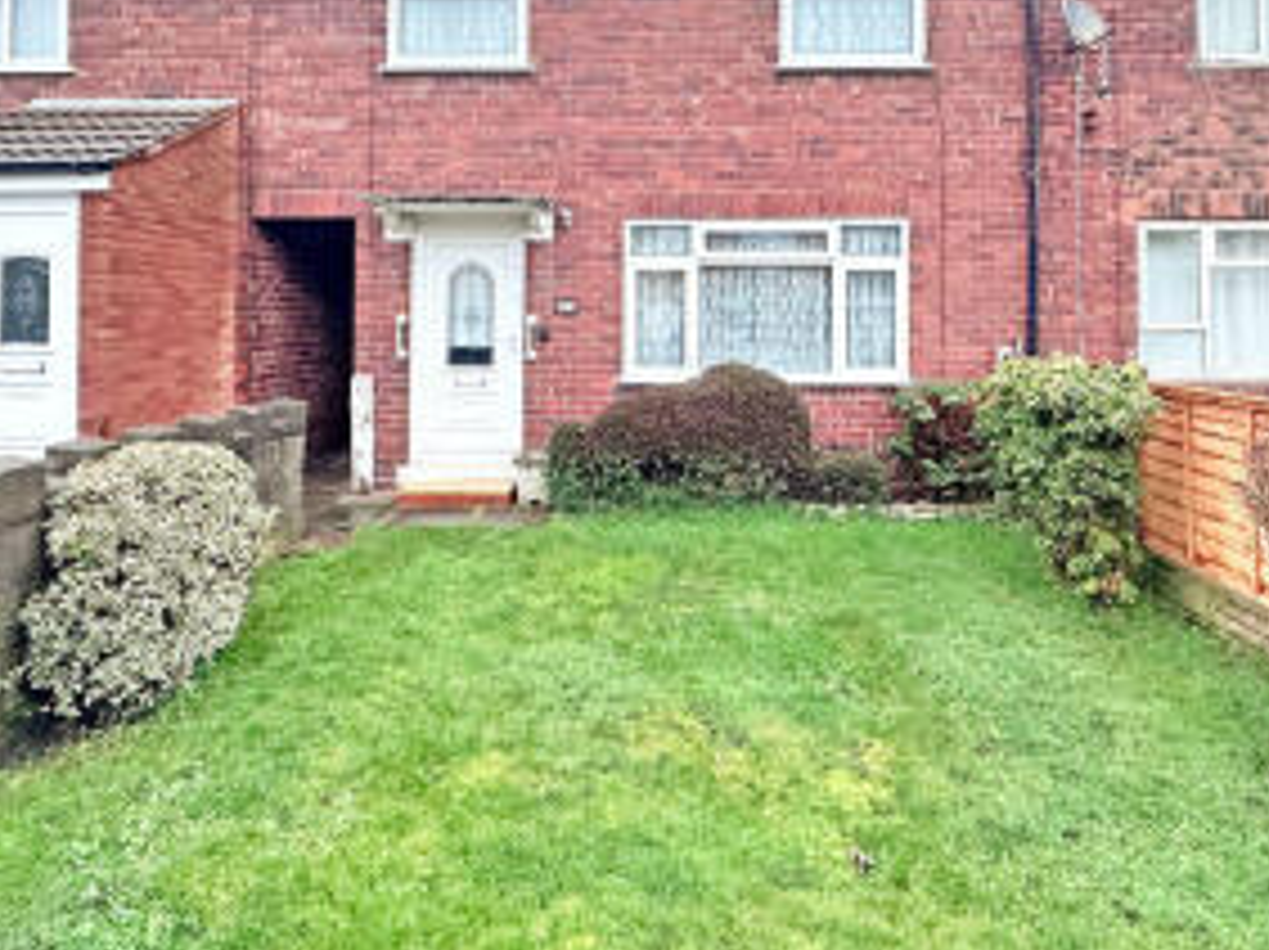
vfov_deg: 61.7
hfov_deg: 79.0
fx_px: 769
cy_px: 308
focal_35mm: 21
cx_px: 659
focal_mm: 2.22
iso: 320
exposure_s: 1/63
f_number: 2.2
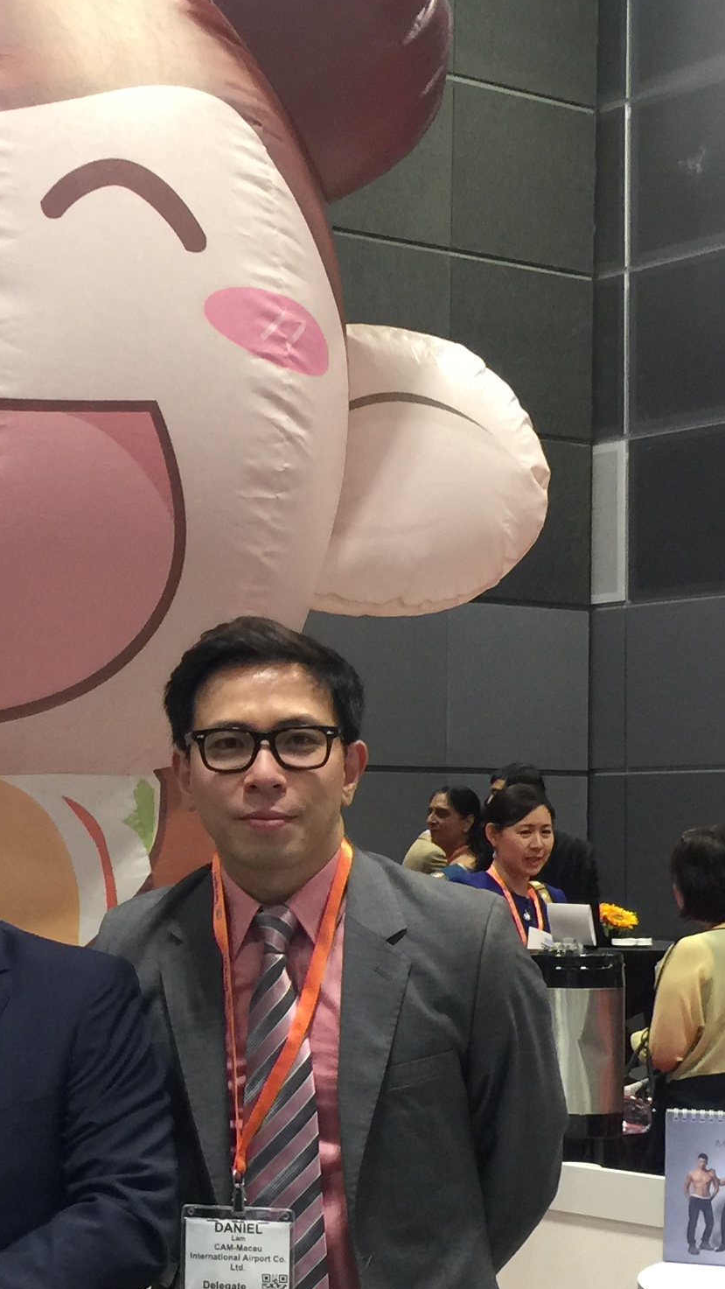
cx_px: -23
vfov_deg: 30.0
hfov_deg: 16.8
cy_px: 837
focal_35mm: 70
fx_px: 2391
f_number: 2.2
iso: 80
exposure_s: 1/17
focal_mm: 4.15
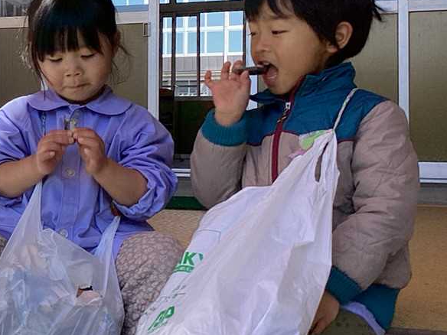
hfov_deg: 26.5
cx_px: -36
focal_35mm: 68
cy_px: 118
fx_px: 878
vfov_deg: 21.5
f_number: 2.4
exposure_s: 1/741
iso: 25
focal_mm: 3.3
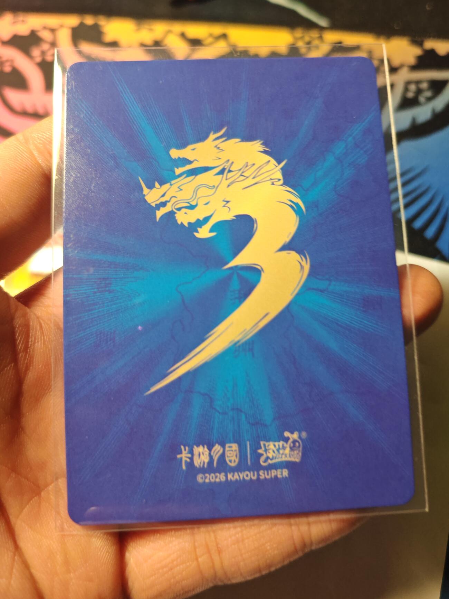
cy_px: 293
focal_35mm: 27
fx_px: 467
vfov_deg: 65.3
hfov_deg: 51.4
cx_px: 228
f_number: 1.6
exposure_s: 1/50
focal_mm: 5.4
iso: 250
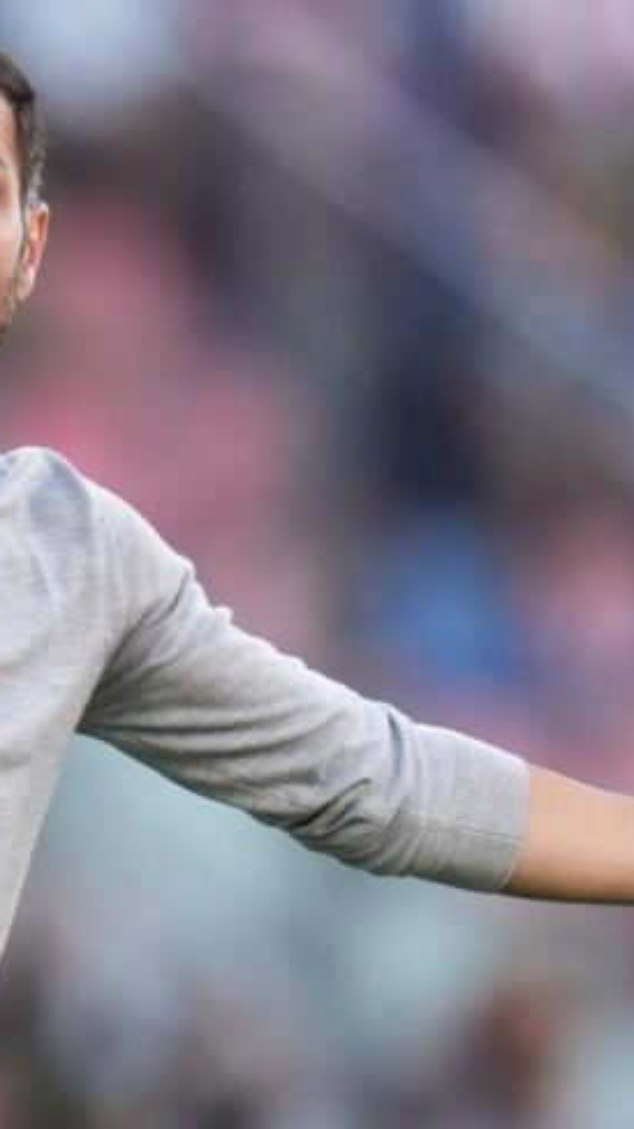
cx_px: 382
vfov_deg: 2.5
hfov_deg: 1.4
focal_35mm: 879
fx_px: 26307
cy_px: 604
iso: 1000
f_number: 3.2
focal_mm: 400
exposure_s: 1/1600
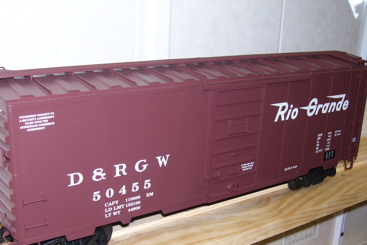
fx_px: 479
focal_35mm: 47
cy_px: 167
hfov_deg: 41.8
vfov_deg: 28.4
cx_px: 160
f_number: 2.7
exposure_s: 1/60
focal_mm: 6
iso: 80
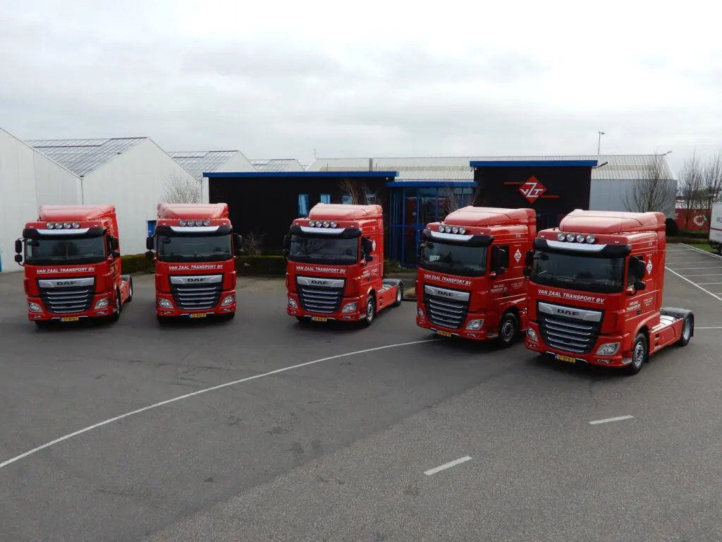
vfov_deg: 49.7
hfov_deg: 63.4
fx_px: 584
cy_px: 271
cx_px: 361
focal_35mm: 28
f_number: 3.5
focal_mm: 5
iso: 80
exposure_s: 1/500
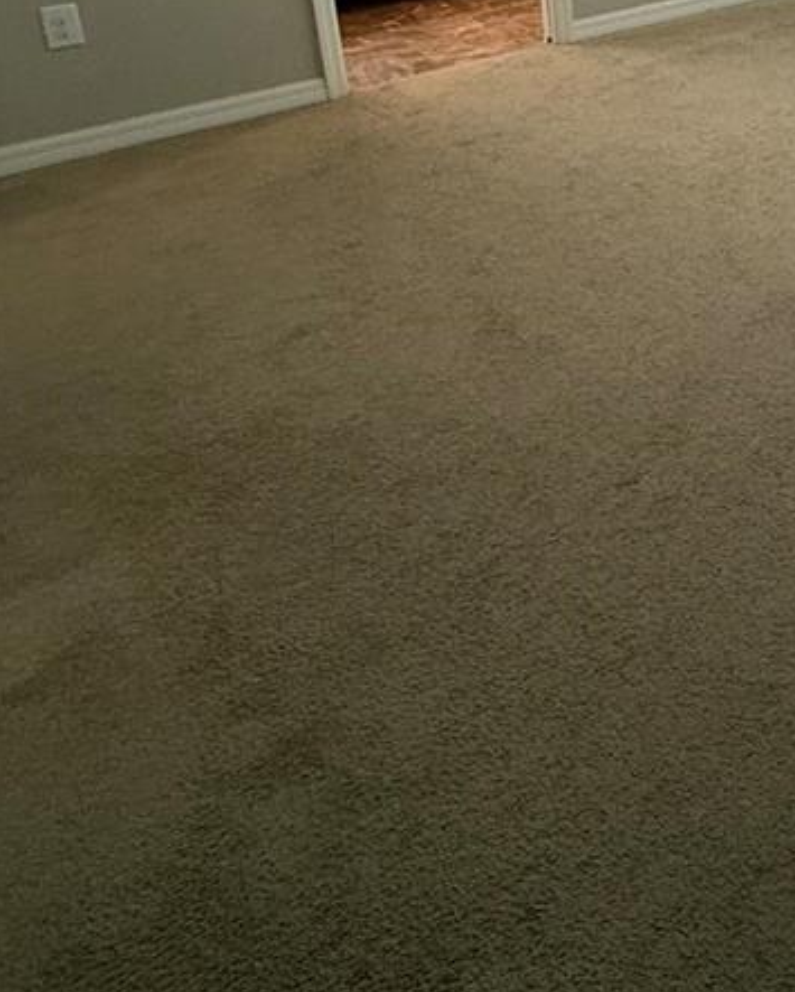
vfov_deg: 41.7
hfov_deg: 32.0
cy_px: -29
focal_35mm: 37
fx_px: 1087
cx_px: 997
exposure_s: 1/120
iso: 160
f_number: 2.2
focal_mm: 2.22
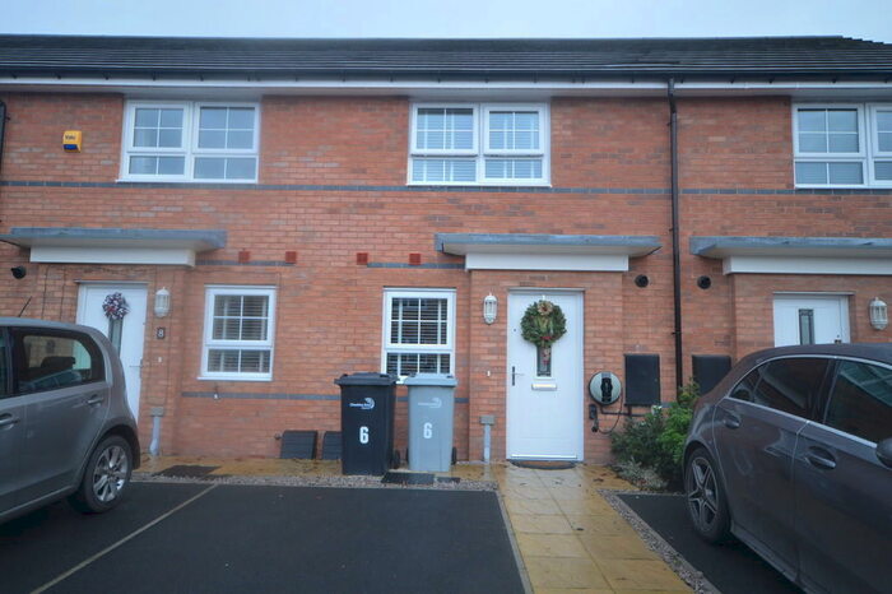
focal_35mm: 22
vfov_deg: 56.1
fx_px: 557
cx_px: 446
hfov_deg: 77.3
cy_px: 297
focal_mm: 15
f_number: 5
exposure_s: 1/100
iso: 400
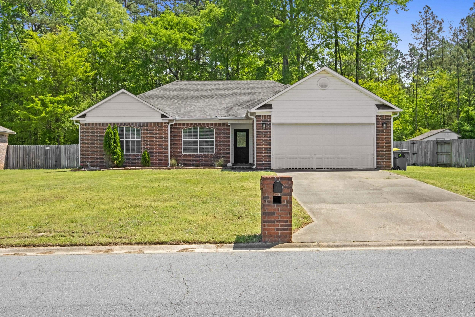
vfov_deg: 36.9
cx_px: 238
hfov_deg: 53.1
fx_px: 475
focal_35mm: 36
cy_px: 158
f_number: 10
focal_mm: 24
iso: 400
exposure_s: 1/60
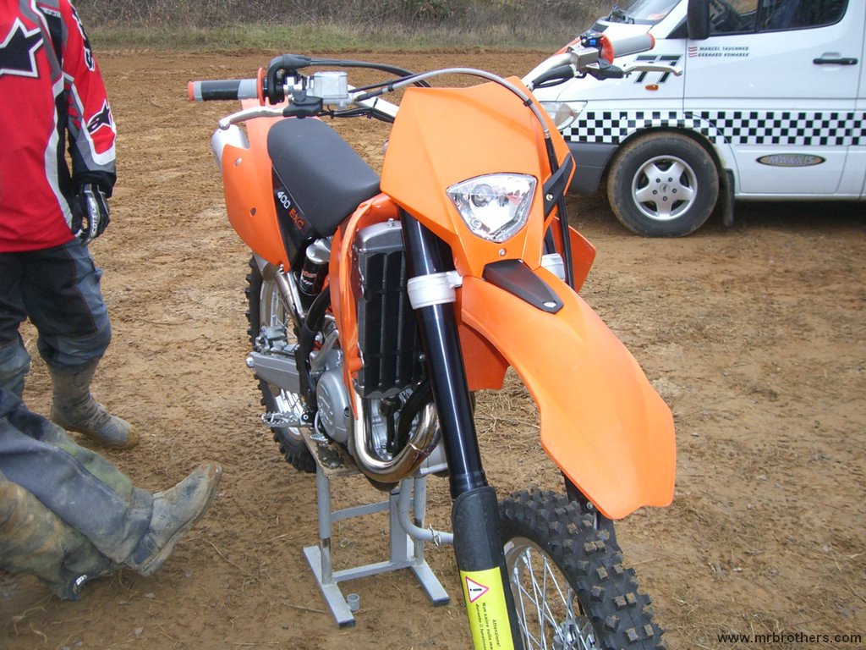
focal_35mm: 38
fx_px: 951
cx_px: 433
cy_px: 325
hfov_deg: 49.0
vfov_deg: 37.7
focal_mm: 6.2
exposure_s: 1/80
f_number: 2.7
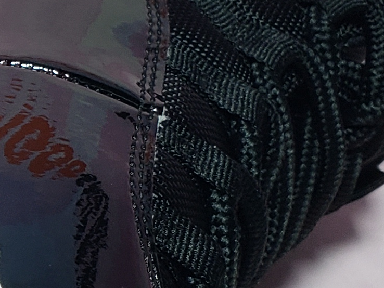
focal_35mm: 142
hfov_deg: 12.5
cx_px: -350
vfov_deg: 10.4
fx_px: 1576
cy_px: 199
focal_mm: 4.3
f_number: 2.4
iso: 50
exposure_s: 1/203
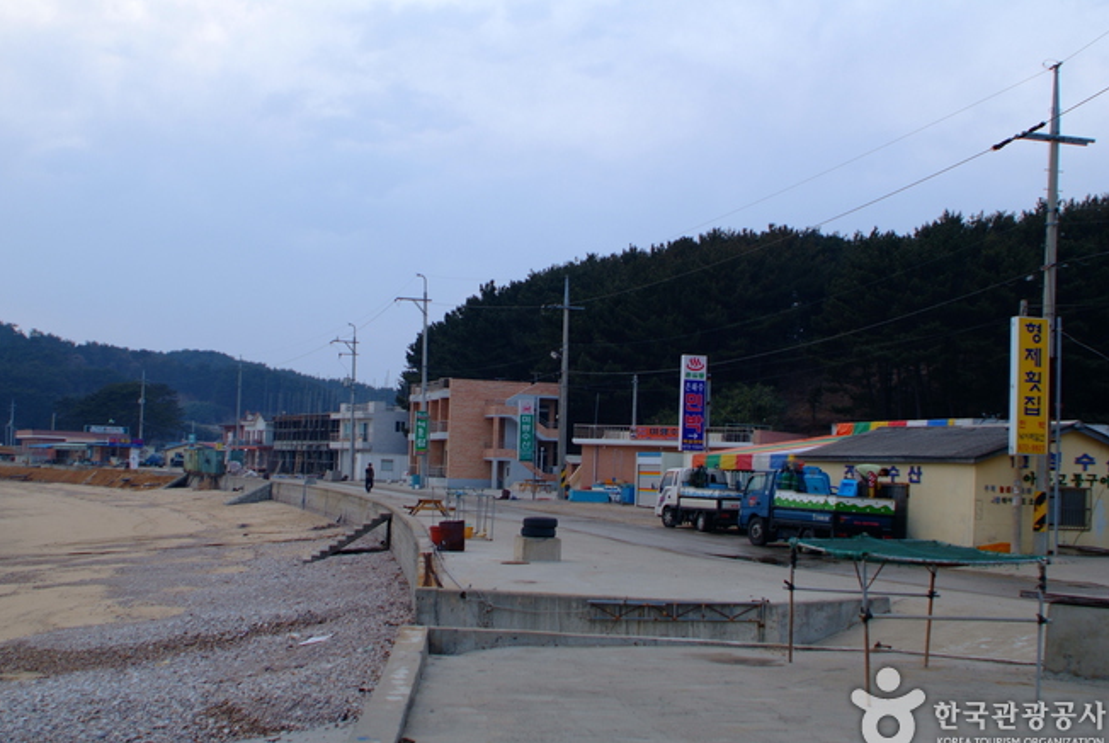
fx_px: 1388
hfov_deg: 43.5
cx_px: 537
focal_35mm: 45
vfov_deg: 30.0
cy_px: 379
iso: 100
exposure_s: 1/60
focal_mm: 28
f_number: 4
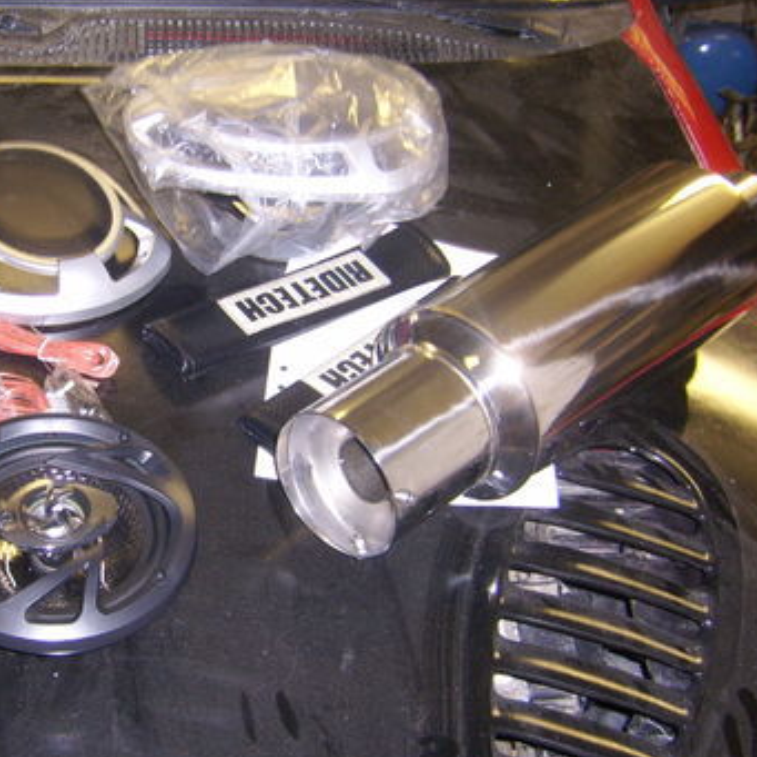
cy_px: 382
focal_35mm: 58
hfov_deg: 28.9
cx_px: 153
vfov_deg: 29.6
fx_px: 1435
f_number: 2.8
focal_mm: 5.95
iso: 154
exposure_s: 1/30
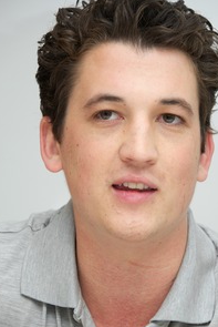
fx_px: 2341
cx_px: 132
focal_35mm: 258
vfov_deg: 8.0
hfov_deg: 5.3
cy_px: 186
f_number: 5.6
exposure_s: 1/60
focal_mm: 190
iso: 800
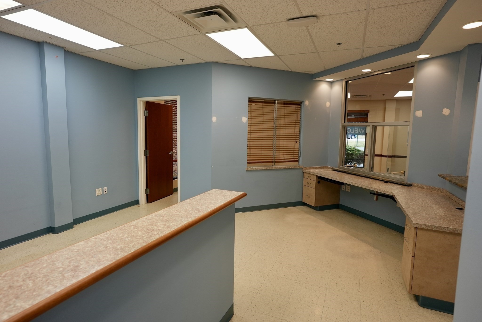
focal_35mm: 20
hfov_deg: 83.9
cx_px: 241
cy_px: 161
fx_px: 268
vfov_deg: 62.0
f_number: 4.5
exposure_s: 1/200
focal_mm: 20
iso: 800
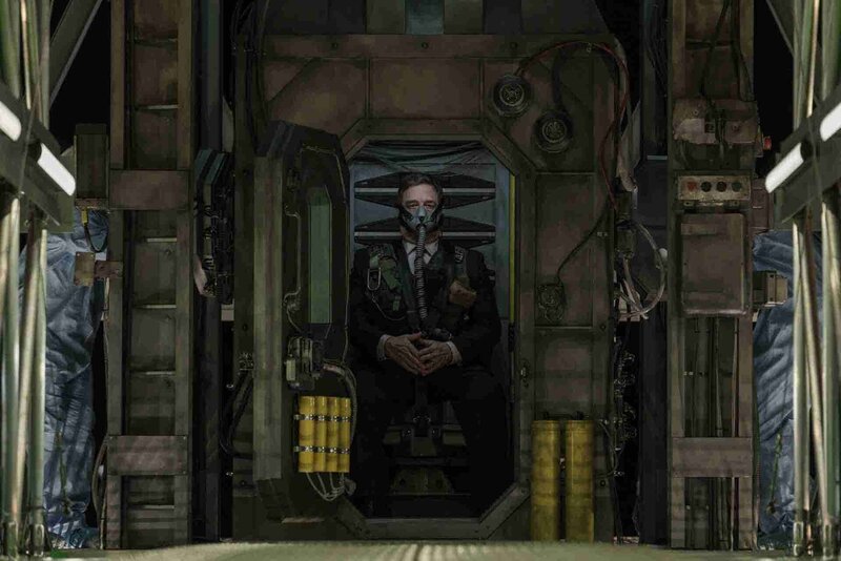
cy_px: 280
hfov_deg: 12.3
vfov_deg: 8.2
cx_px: 420
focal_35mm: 167
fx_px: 3903
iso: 3200
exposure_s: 1/160
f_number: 4
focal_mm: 167
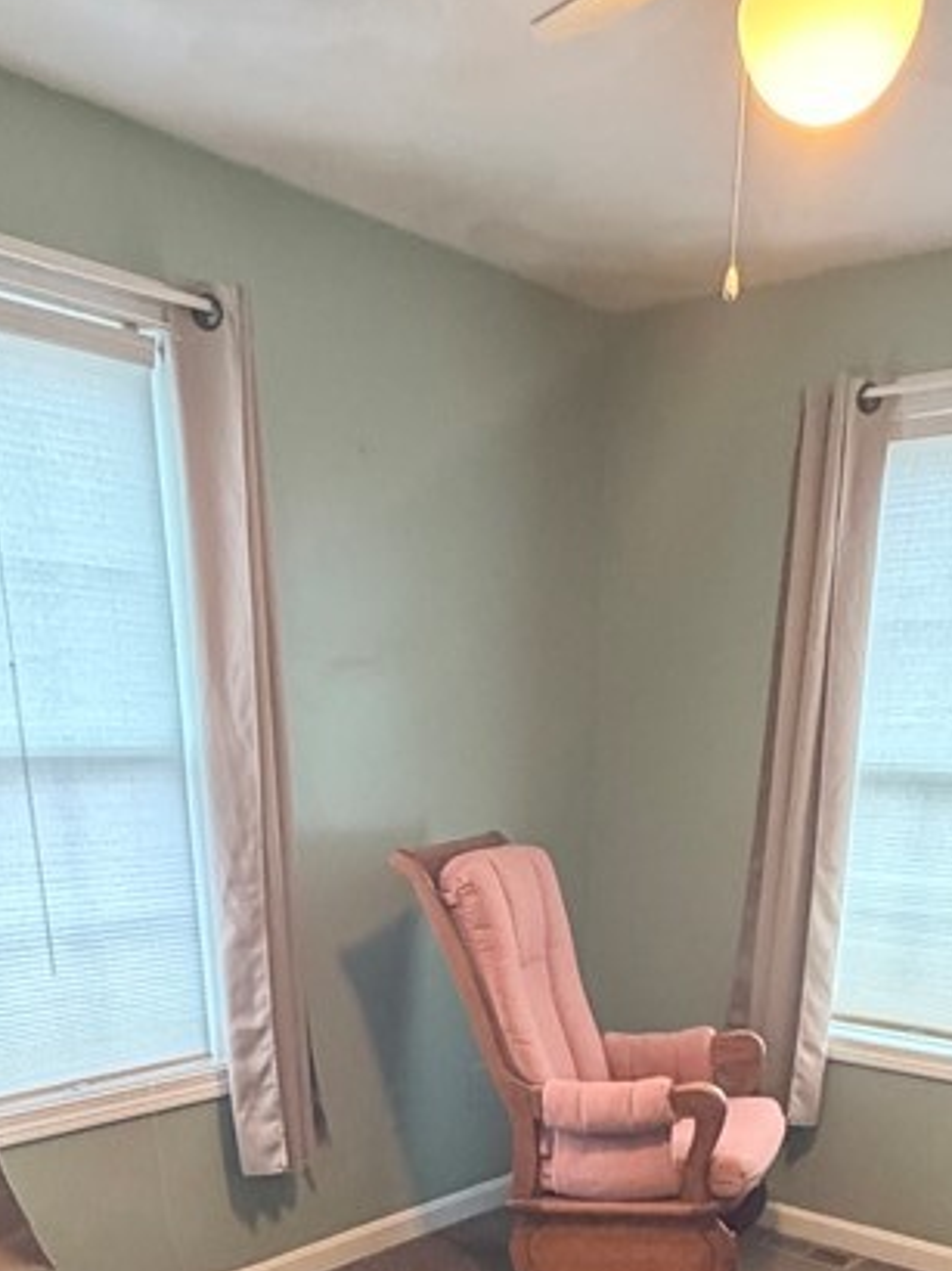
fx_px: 1285
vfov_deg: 43.6
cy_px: 1321
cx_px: 530
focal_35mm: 35
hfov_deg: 40.6
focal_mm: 2.22
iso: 500
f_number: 2.2
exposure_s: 1/60
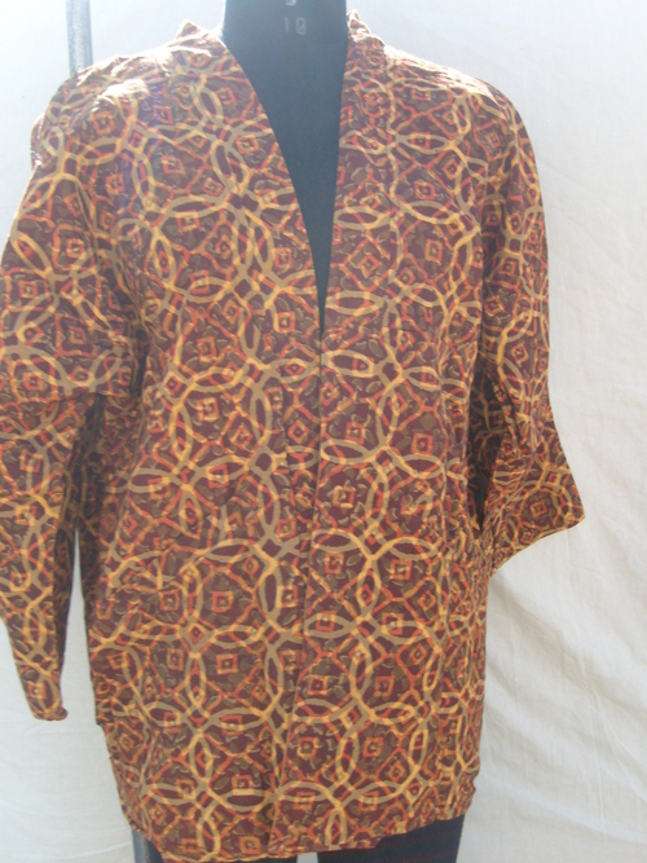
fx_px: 873
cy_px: 432
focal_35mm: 35
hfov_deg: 40.7
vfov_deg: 52.6
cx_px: 324
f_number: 7.1
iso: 80
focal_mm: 5.8
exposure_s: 1/60
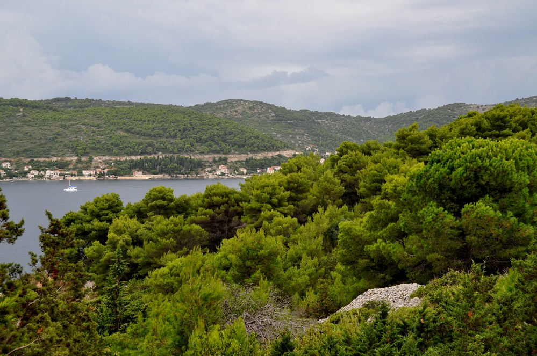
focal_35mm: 46
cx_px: 268
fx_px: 693
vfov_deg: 28.9
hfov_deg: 42.4
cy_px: 178
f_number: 8
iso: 500
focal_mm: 31
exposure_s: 1/250
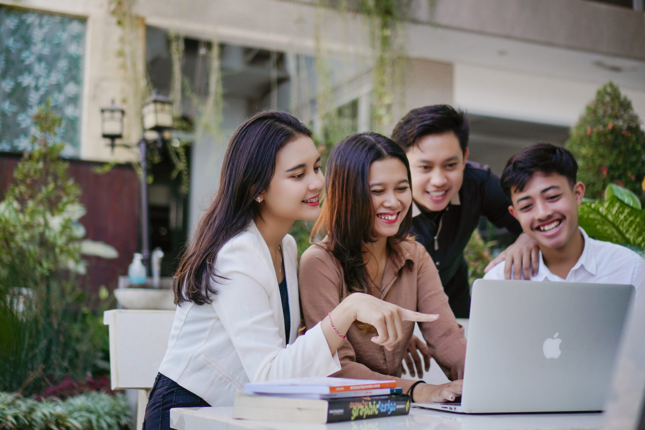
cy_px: 215
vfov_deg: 25.8
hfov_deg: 37.8
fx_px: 941
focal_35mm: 52
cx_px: 322
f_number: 1.8
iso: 100
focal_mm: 35
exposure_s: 1/800
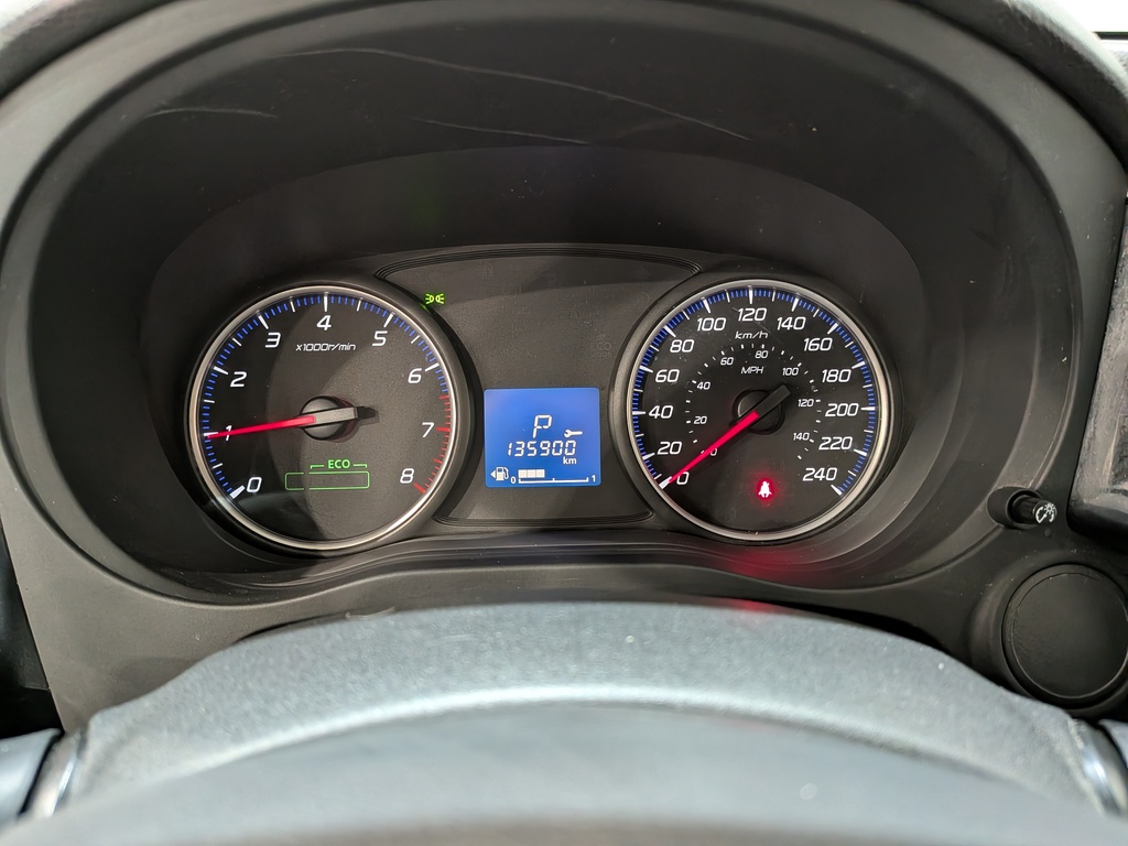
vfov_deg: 56.8
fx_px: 782
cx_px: 564
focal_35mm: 24
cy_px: 423
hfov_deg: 71.6
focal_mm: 4.53
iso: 795
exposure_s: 1/50
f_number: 1.7
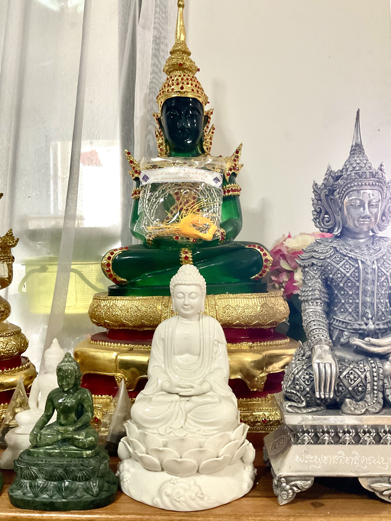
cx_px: 196
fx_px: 437
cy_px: 260
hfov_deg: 48.2
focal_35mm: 29
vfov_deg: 61.7
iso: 125
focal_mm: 3
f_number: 1.8
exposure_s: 1/50
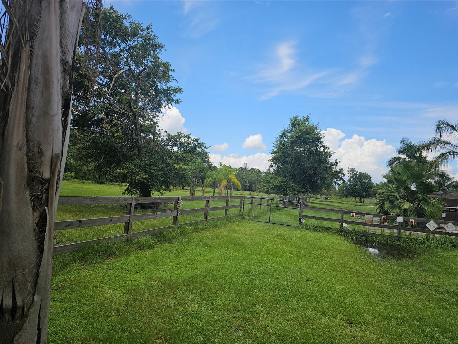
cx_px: 229
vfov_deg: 58.9
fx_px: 304
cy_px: 172
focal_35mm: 23
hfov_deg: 73.9
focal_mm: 6.3
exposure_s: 1/950
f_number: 1.7
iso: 10
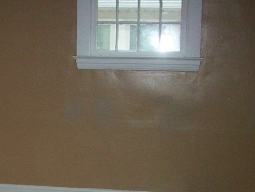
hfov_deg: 23.9
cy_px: 177
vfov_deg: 18.3
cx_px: 19
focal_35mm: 79
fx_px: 582
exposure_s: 1/64
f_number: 2.8
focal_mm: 6.2
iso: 200
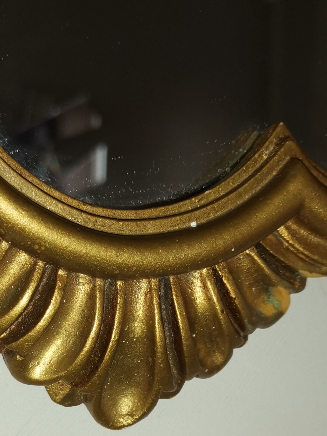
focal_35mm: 66
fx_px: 831
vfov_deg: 29.2
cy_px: 293
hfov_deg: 22.0
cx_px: 72
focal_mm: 4.75
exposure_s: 1/100
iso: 80
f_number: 1.8
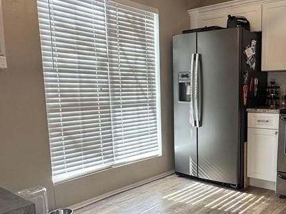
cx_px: 205
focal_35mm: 35
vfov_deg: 40.5
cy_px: 128
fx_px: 289
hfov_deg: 51.0
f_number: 2.2
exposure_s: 1/120
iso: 100
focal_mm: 2.22
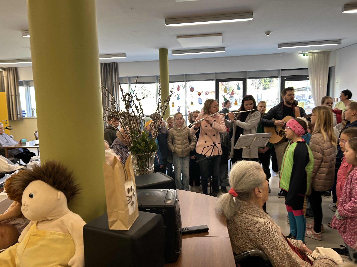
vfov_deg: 53.1
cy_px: 134
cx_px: 178
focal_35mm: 26
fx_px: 268
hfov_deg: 67.3
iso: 125
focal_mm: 5.7
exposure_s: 1/100
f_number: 1.5
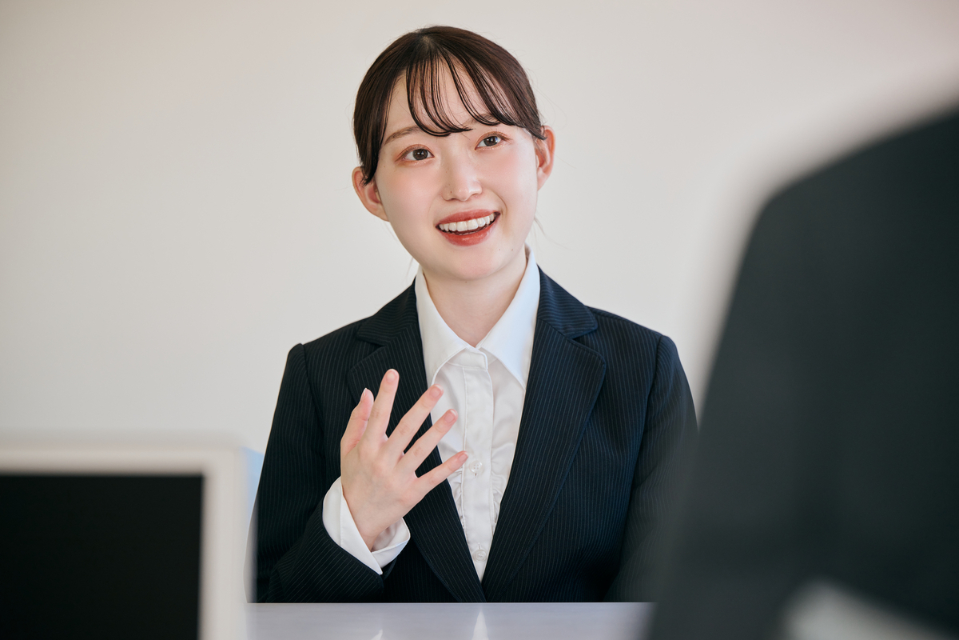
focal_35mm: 115
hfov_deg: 17.8
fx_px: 3063
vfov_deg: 11.9
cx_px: 480
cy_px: 320
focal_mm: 115
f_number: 2.8
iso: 250
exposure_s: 1/250
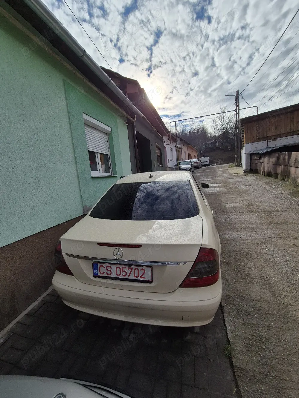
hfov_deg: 89.9
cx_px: 150
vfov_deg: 106.2
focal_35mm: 13
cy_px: 199
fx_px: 150
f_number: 2.2
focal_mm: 2.2
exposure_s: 1/5000
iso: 50
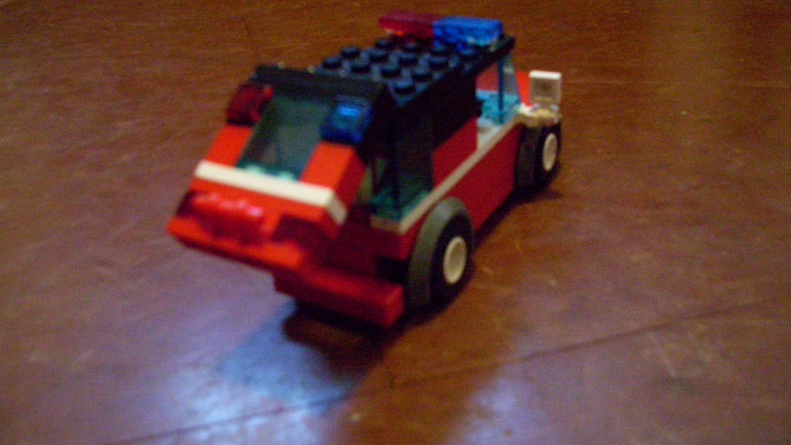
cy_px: 187
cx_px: 391
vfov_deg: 31.1
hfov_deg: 52.8
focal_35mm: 38
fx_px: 797
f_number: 2.9
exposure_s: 1/6
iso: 800
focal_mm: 5.7
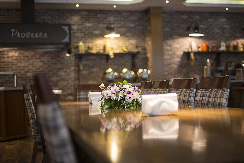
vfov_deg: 27.0
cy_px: 82
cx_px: 122
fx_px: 339
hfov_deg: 39.6
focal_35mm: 50
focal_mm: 50
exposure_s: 1/100
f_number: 1.8
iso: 500
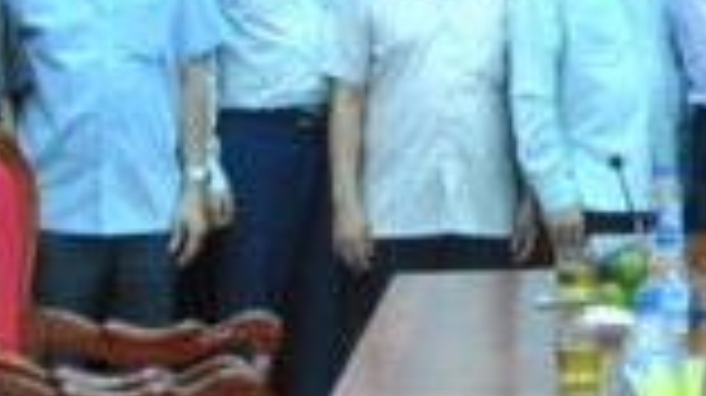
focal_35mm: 167
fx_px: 3124
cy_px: -180
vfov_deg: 7.1
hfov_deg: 12.6
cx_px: 868
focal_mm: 26
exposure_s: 1/20
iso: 800
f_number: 4
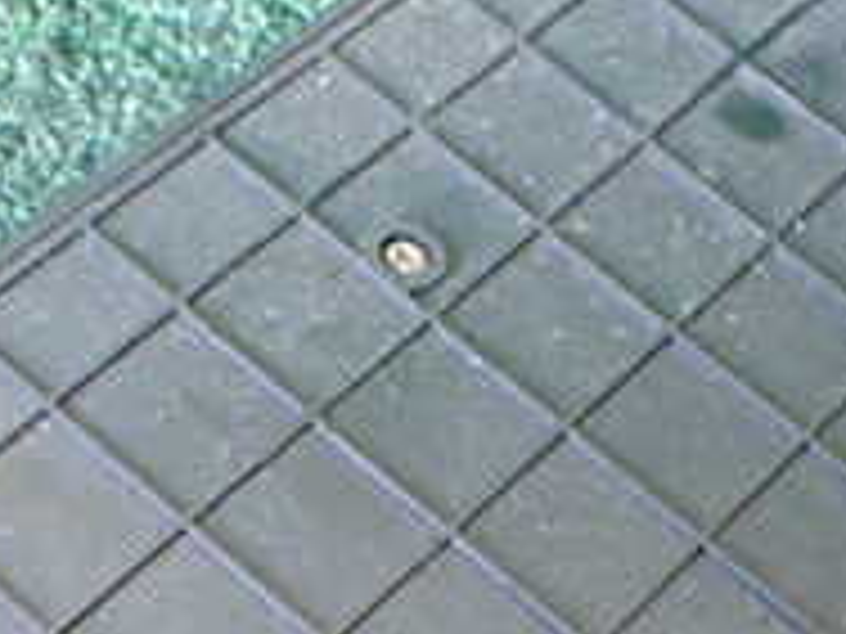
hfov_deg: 20.4
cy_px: 751
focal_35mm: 96
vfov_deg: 14.9
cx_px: 500
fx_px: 2346
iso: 1000
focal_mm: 5.4
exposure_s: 1/30
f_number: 2.3
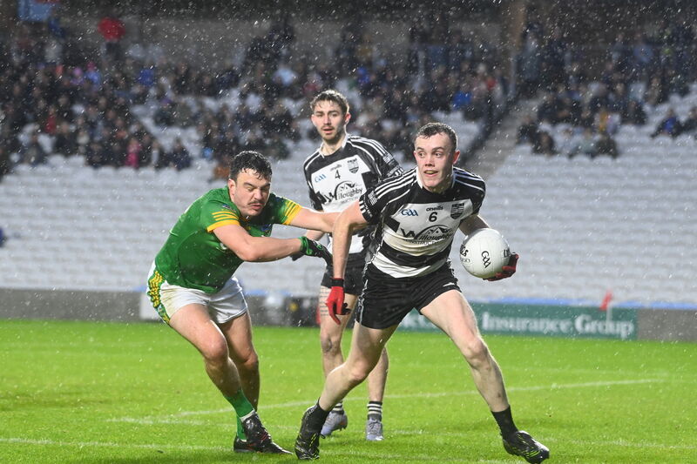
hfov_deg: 10.3
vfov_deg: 6.9
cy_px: 232
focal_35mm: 200
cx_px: 348
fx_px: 3871
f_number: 5.6
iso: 6400
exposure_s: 1/800
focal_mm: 200
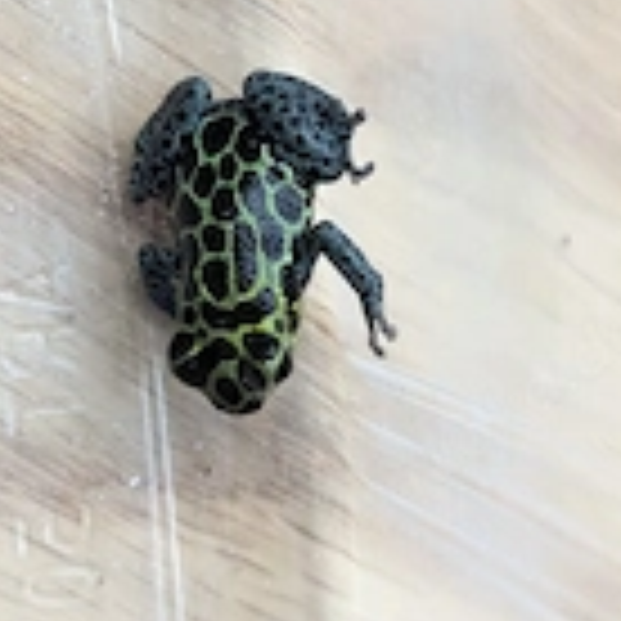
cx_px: 266
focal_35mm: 123
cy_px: 104
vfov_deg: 14.1
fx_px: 2496
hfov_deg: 14.2
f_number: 1.85
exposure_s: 1/100
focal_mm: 6.81
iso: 397
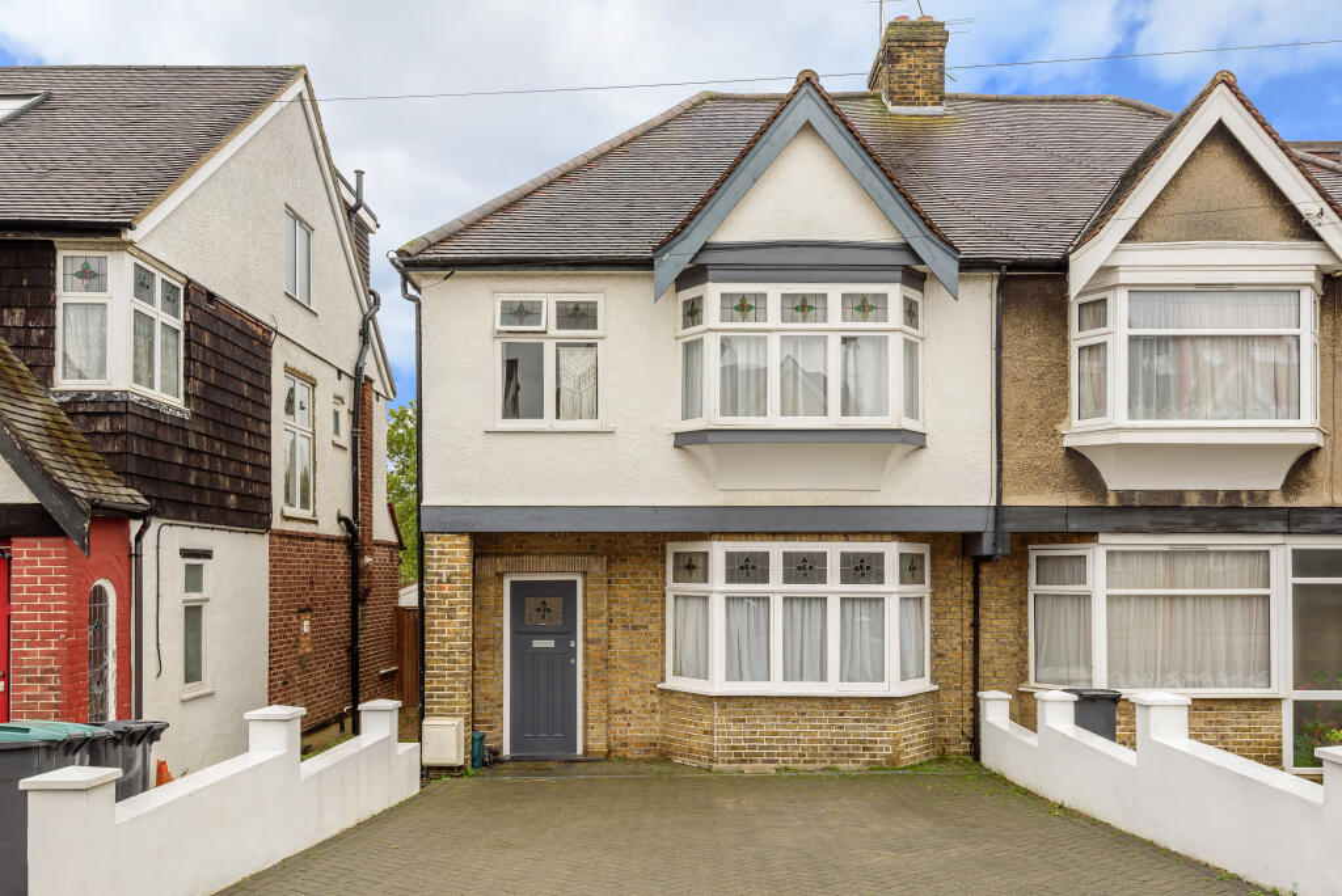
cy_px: 448
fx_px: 1082
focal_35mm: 29
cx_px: 671
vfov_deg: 45.0
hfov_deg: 63.6
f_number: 8
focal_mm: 29
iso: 250
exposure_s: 1/40
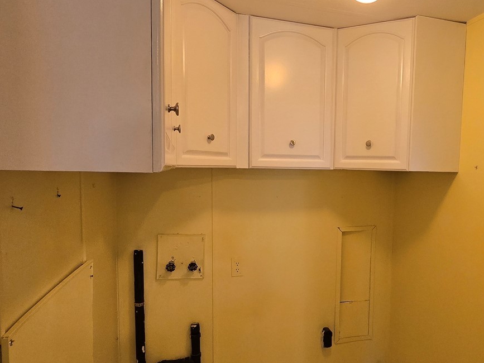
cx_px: 312
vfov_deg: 56.6
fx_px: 336
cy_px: 204
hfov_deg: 70.1
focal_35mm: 24
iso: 200
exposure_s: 1/60
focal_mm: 2.2
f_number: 2.2
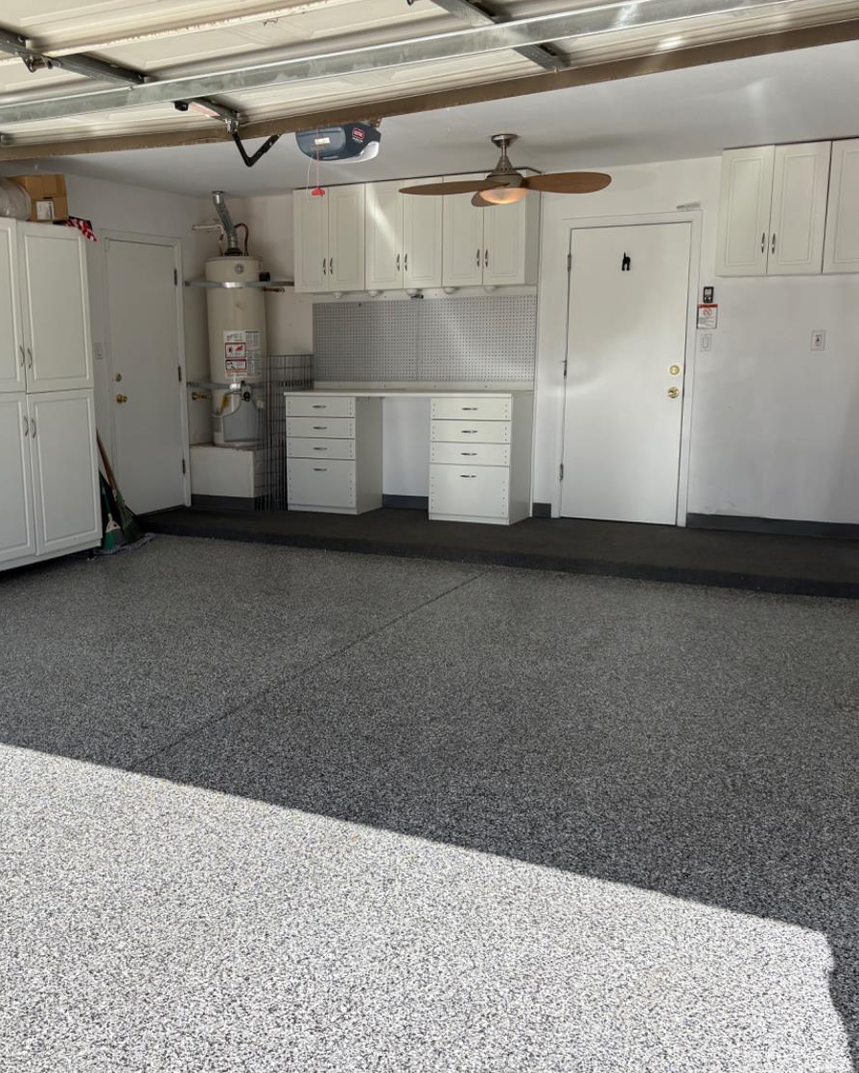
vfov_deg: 52.8
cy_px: 536
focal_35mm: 34
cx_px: 307
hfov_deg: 42.9
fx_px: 1080
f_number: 1.6
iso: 50
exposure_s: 1/1799
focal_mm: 5.96
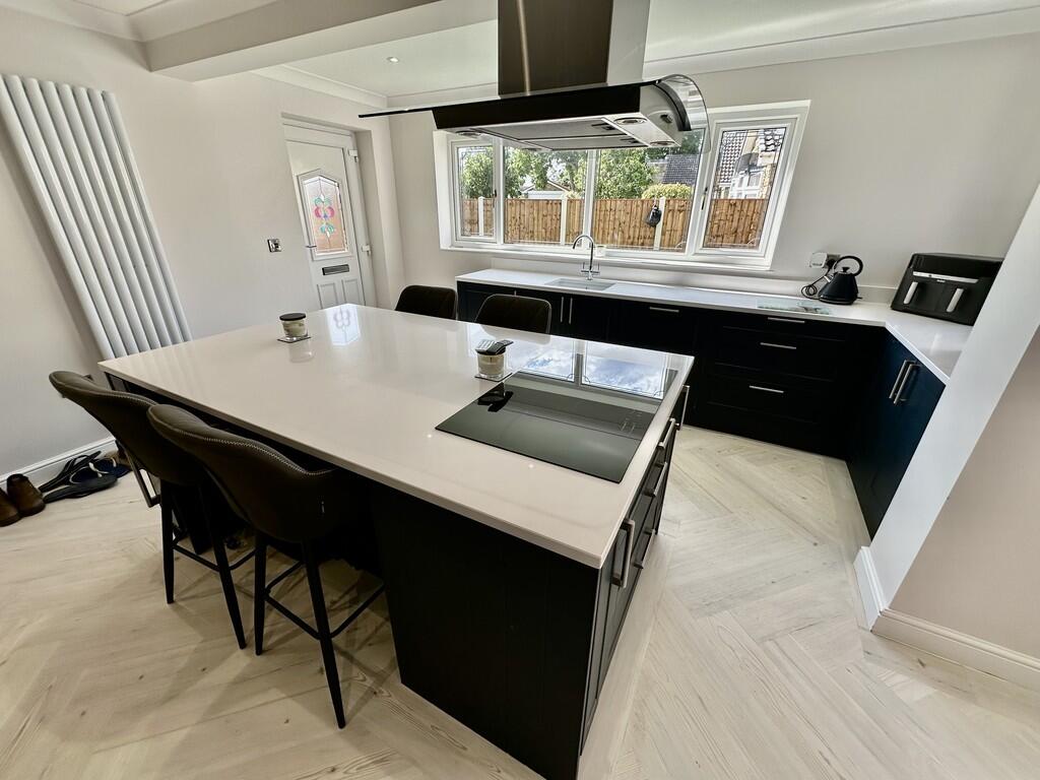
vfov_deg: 85.7
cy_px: 390
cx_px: 520
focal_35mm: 14
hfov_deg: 102.1
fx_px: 421
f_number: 2.2
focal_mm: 2.22
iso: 40
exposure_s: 1/268
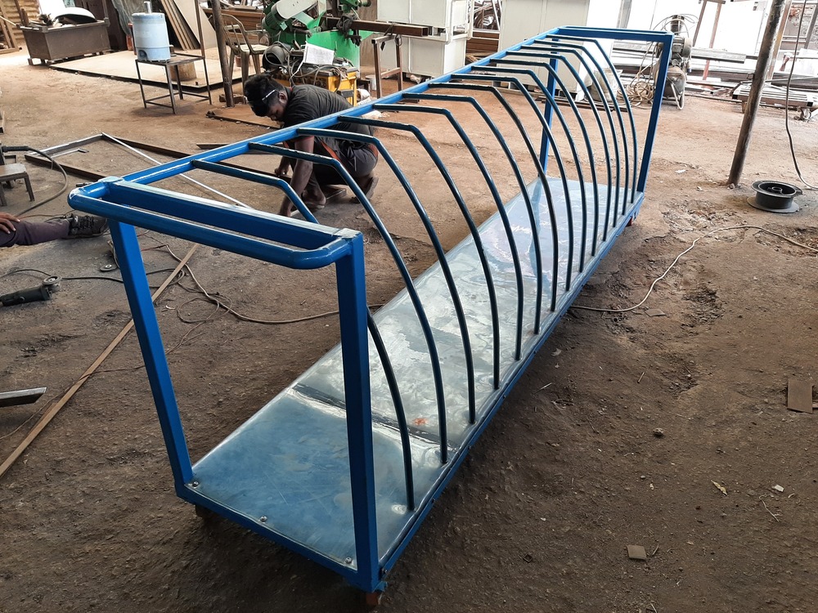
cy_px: 306
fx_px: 614
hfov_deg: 67.3
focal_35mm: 26
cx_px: 409
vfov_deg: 53.1
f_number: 1.7
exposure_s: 1/100
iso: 64
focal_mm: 3.93
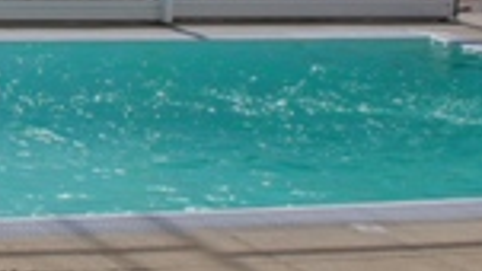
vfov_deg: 9.9
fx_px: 1534
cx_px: -313
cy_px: -81
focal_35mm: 120
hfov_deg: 15.9
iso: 200
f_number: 11
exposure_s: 1/500
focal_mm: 18
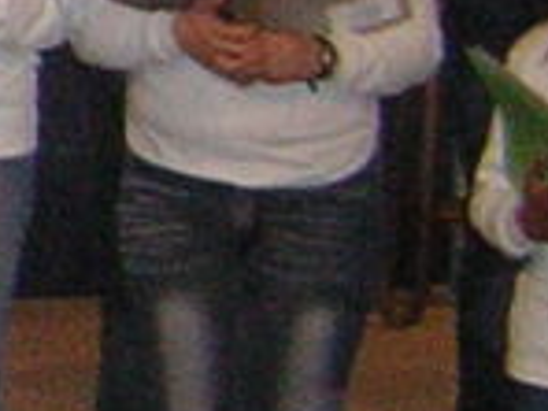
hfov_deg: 8.0
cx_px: -670
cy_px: -44
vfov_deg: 6.3
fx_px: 3689
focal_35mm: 233
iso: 200
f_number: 2.6
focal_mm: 4.7
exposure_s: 1/60.1
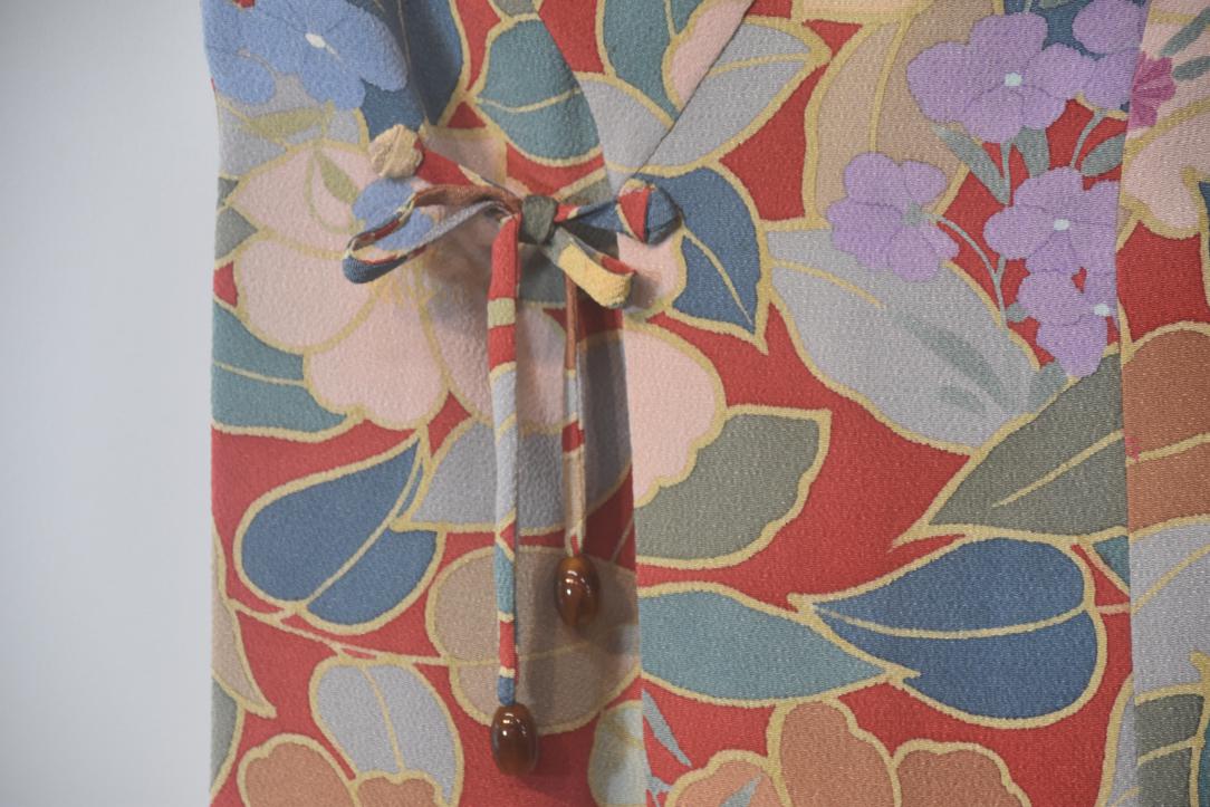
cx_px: 605
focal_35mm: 195
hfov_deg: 10.5
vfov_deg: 7.0
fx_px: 6555
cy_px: 404
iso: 1250
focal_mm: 130
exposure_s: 1/60
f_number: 6
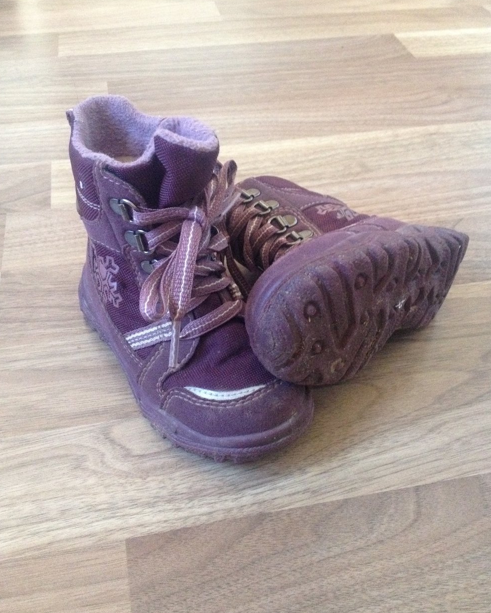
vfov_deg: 49.1
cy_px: 309
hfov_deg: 40.1
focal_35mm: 37
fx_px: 672
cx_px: 245
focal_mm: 4.28
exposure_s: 1/15
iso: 500
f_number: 2.4
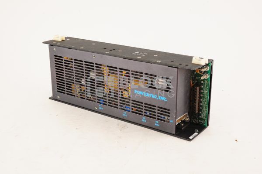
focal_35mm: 50
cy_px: 87
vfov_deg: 26.9
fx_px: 364
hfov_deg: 39.6
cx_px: 131
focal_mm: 50
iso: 1600
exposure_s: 1/125
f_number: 11
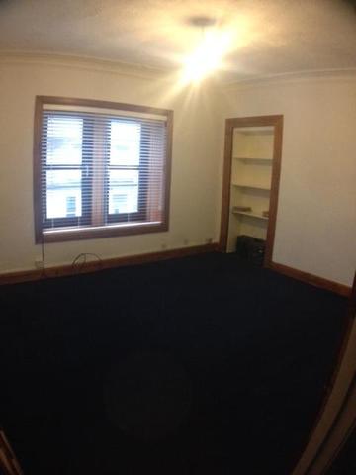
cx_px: 178
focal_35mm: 35
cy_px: 238
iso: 400
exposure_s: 1/20
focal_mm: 4.28
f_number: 2.4
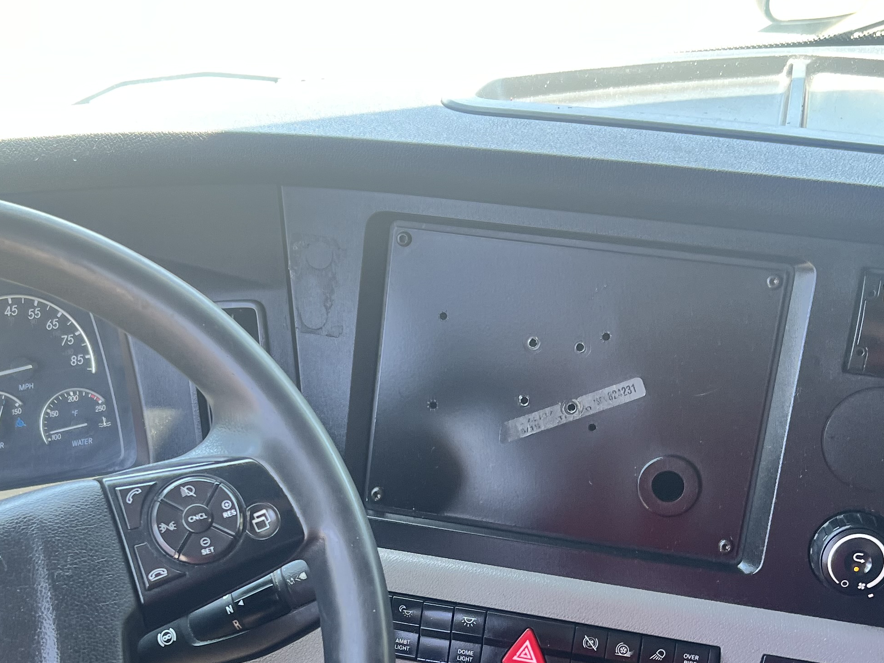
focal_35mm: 54
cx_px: 389
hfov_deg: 35.5
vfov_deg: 26.1
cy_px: 602
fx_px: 1379
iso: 80
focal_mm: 5.7
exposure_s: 1/121
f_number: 1.5
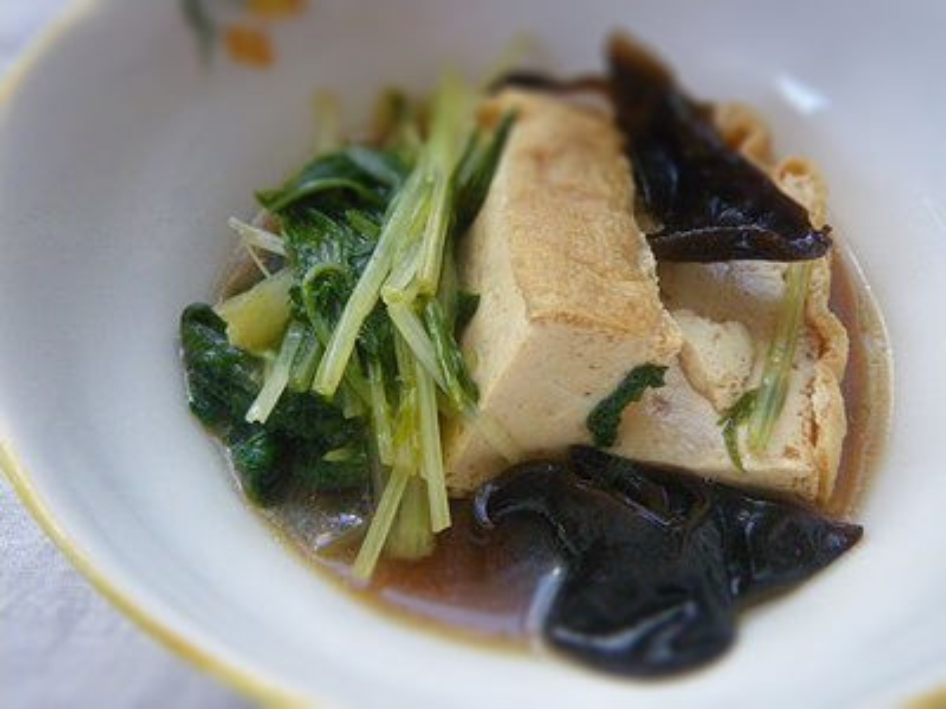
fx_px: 929
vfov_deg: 41.8
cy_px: 354
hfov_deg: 54.0
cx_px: 473
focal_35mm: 34
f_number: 3.8
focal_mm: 6.1
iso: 800
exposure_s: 1/50
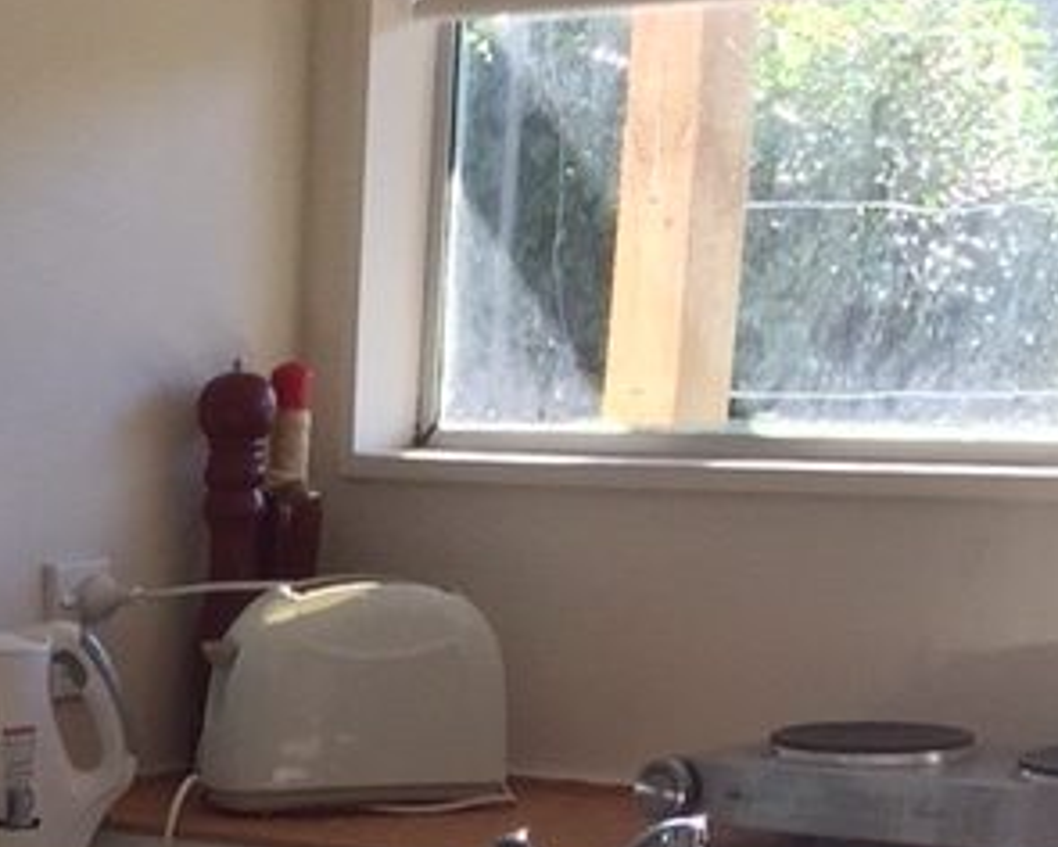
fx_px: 3851
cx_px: -186
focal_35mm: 123
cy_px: 1640
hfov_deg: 15.1
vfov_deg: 11.4
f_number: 2.2
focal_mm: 4.15
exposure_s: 1/190
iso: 32
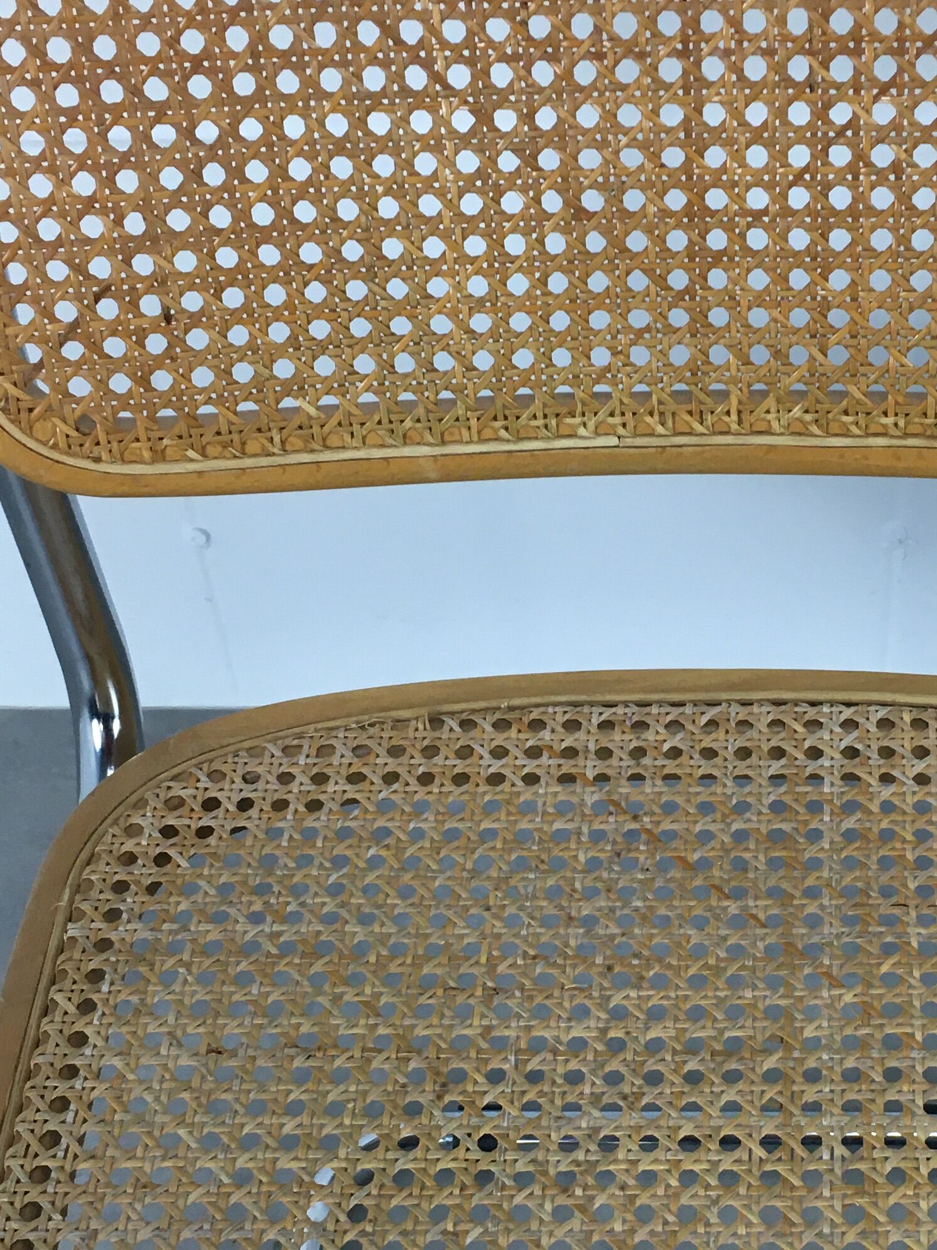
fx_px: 2130
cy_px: 740
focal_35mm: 59
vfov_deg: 32.6
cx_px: 690
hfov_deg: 24.6
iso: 40
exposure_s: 1/33
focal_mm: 4.15
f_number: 2.2
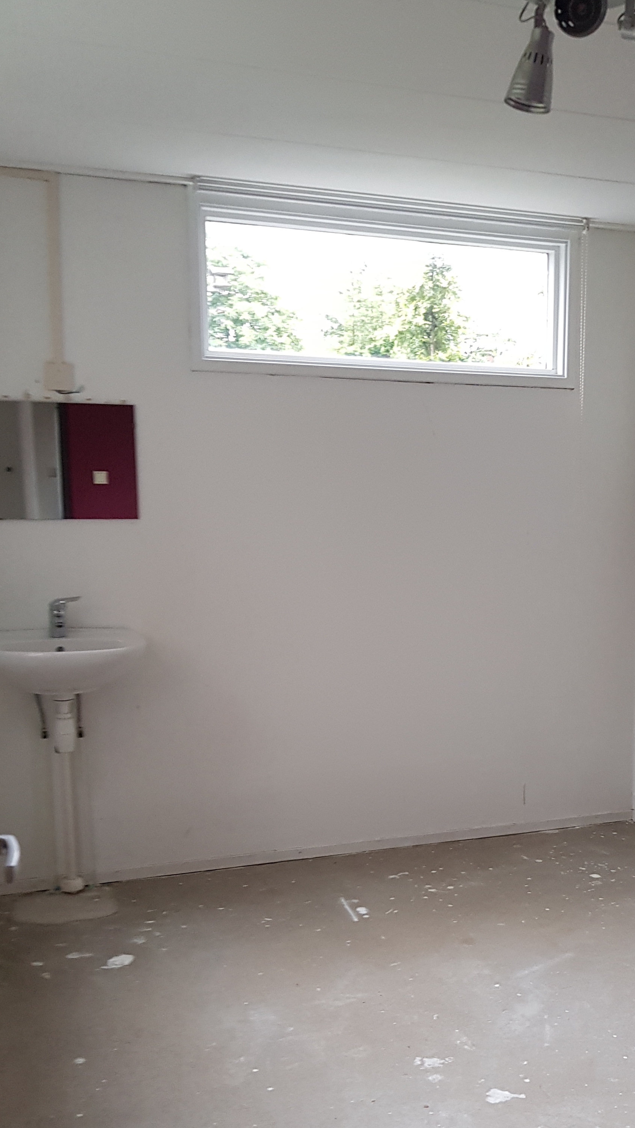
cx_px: 451
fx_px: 1137
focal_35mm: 38
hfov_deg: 30.8
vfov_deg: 52.5
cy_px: 669
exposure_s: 1/50
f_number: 1.7
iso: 160
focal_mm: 4.2
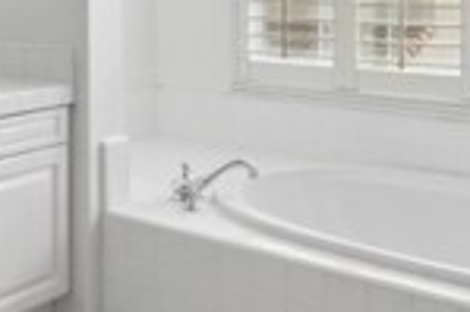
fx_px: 730
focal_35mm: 56
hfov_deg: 32.3
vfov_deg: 22.9
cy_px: -17
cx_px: -19
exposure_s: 1/125
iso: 400
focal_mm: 13
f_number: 8
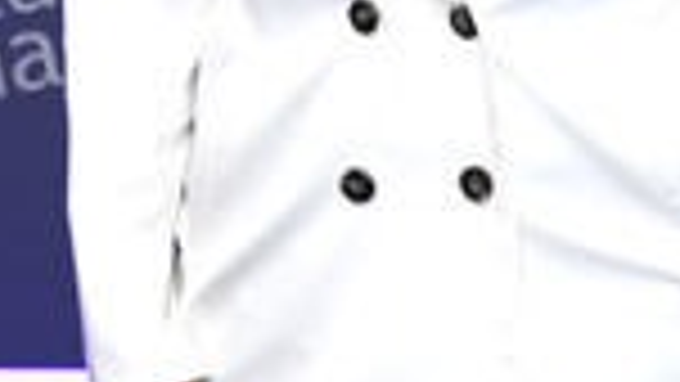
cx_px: 428
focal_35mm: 375
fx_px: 6763
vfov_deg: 3.2
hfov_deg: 5.8
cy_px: -184
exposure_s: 1/250
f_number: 5.6
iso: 320
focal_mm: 135
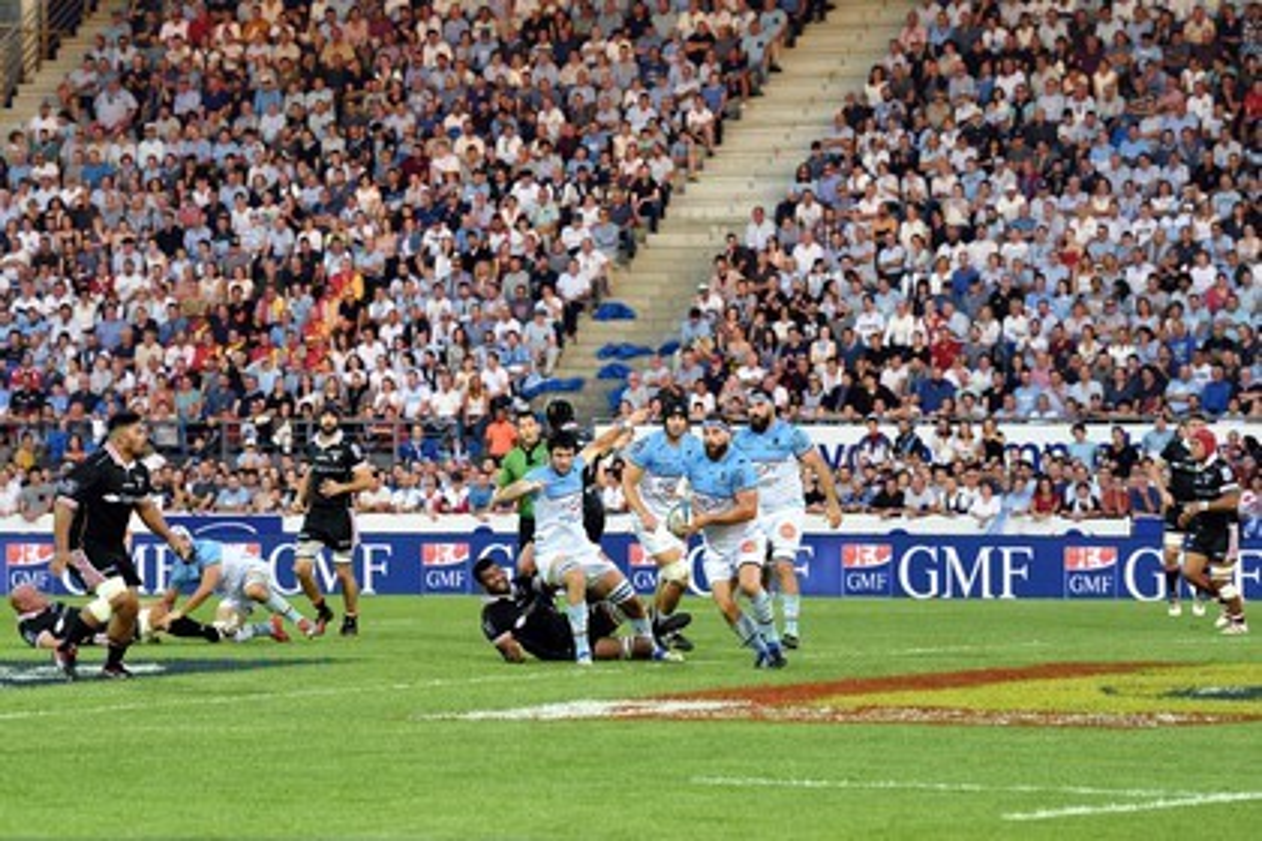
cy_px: 420
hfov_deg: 10.3
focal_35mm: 200
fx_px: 7011
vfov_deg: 6.9
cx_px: 631
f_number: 6.3
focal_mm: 200
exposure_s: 1/250
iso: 800
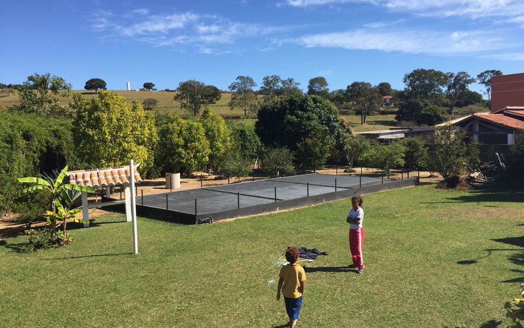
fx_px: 443
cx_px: 263
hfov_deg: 61.2
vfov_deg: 40.6
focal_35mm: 31
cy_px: 165
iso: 32
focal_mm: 4.15
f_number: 2.2
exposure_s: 1/1522
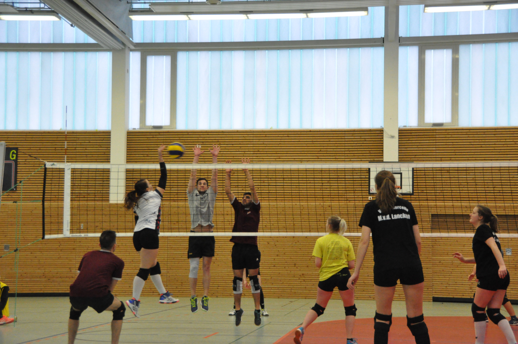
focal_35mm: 66
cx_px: 259
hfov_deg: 30.5
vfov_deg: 20.6
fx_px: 948
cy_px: 172
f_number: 4.5
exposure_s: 1/320
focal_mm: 44
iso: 3200
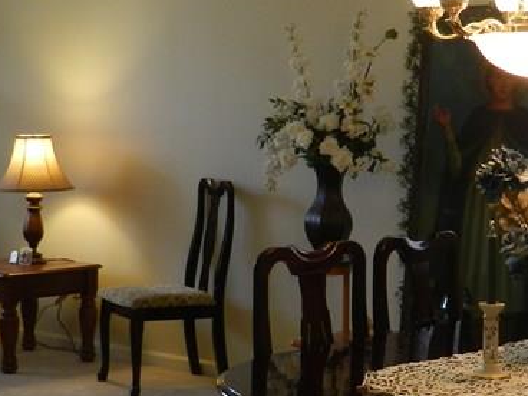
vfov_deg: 16.6
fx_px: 1358
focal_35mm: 89
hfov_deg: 21.9
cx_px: 372
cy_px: 172
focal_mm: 5.6
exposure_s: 1/30
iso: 180
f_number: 3.7
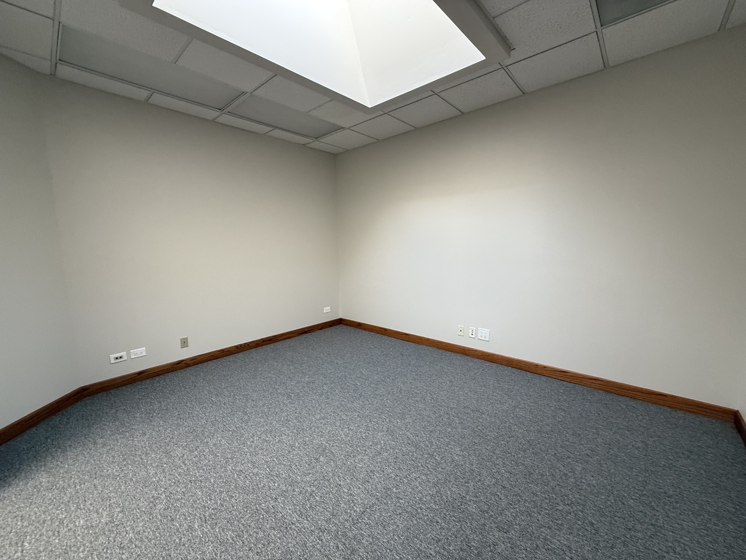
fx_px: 302
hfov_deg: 102.1
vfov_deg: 85.7
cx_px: 373
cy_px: 280
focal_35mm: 14
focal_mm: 2.22
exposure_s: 1/60
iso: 250
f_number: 2.2
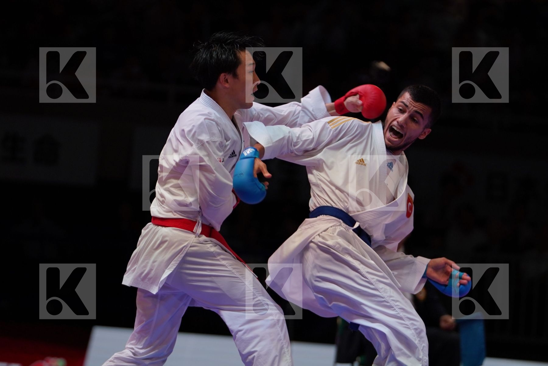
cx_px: 274
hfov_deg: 9.1
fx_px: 3440
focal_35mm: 226
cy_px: 183
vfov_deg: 6.1
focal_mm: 151
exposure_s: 1/1000
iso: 500
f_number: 2.8
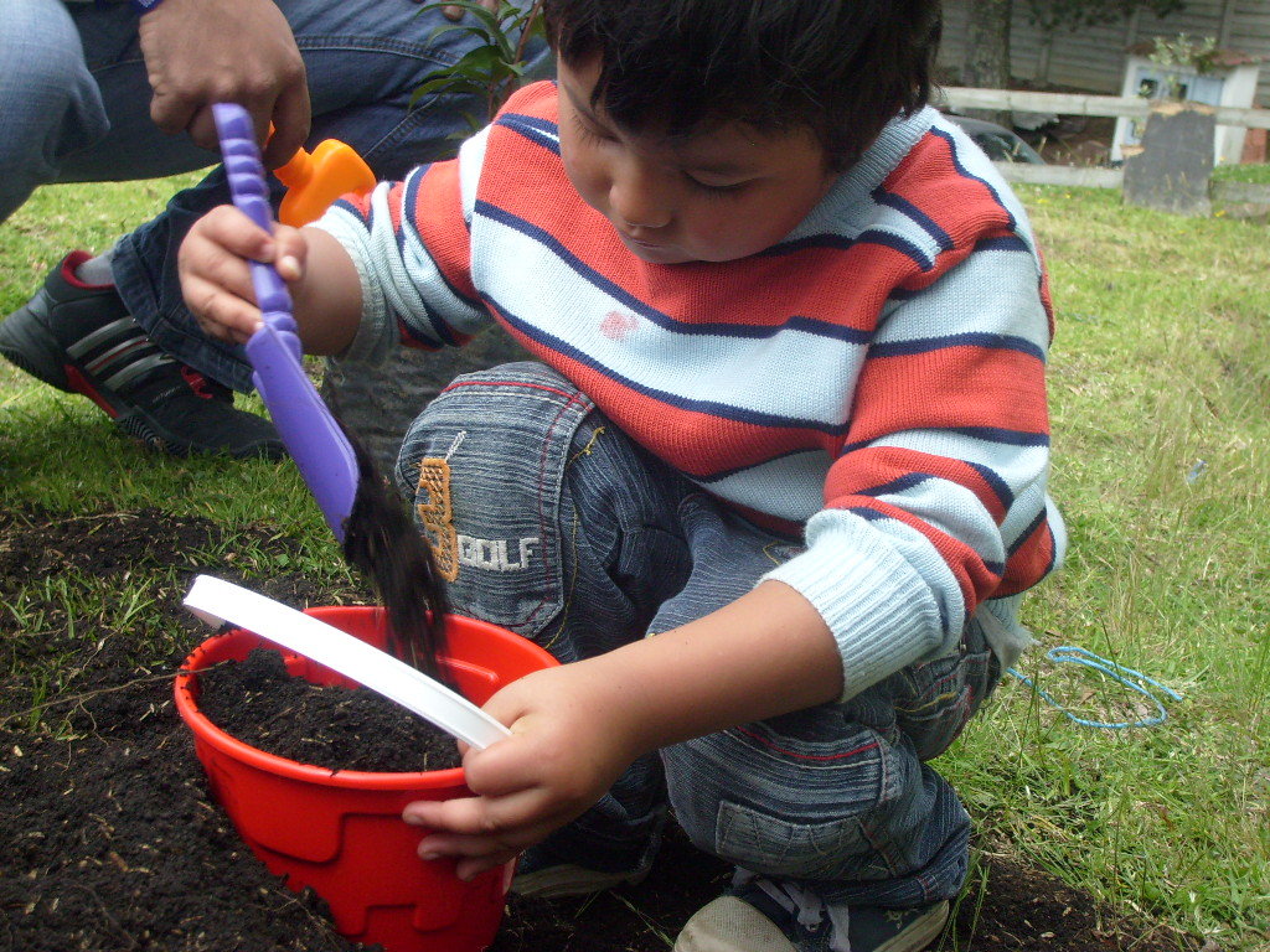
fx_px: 1908
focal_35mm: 52
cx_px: 635
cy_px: 476
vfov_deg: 28.0
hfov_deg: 36.8
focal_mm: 8.7
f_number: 8.4
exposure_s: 1/90
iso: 80
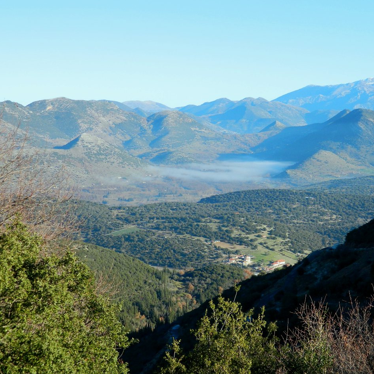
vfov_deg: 25.4
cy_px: 187
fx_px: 831
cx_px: 233
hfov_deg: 25.3
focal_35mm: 68
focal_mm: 10.2
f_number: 3.8
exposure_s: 1/400
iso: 80
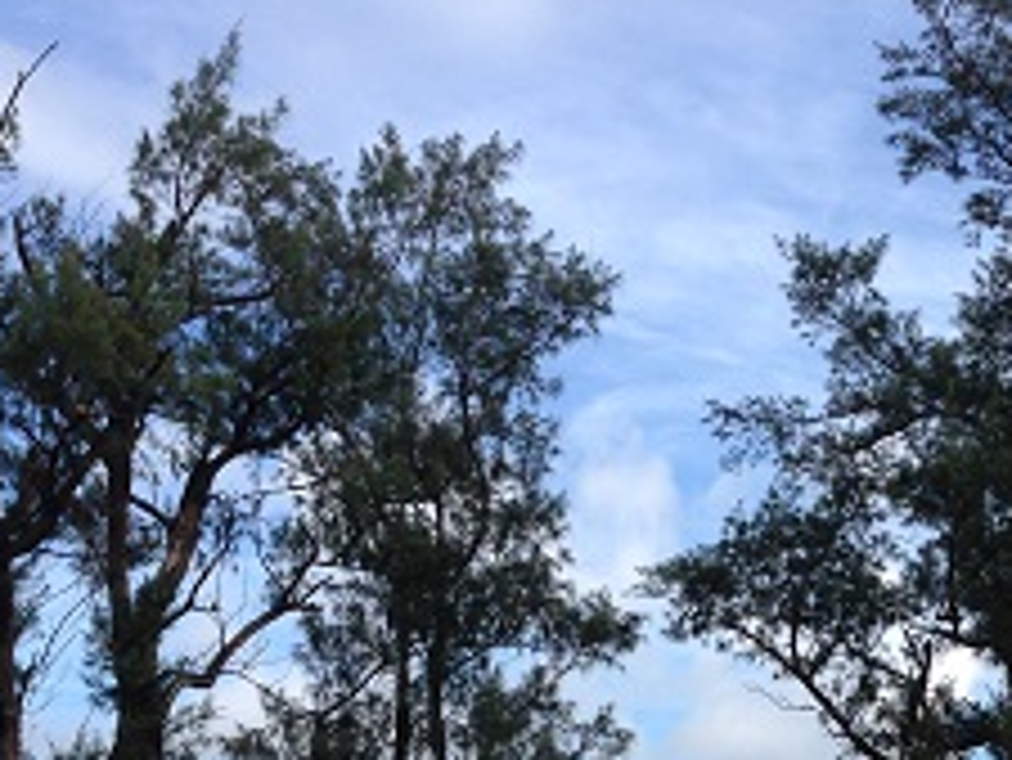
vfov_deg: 19.7
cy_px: 800
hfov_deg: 26.1
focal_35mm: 72
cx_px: 918
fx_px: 2106
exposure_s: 1/1085
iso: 50
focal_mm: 4.12
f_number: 2.4
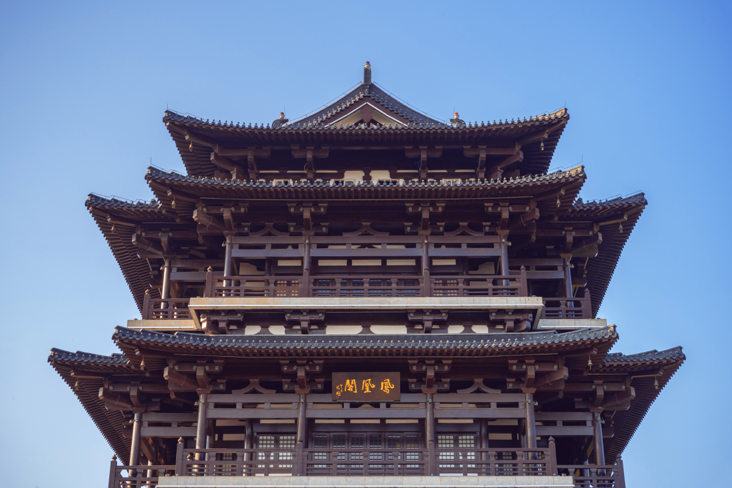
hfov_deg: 35.6
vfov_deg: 24.2
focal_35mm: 56
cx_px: 366
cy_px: 244
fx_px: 1139
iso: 160
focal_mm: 56
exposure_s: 1/125
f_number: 11
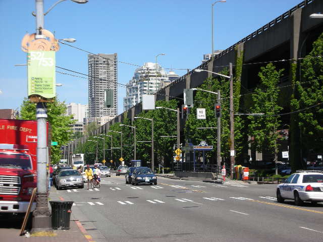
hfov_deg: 18.7
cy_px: 121
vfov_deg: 14.1
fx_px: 980
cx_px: 162
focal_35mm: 105
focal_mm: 17.4
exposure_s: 1/210
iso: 50
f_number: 5.4
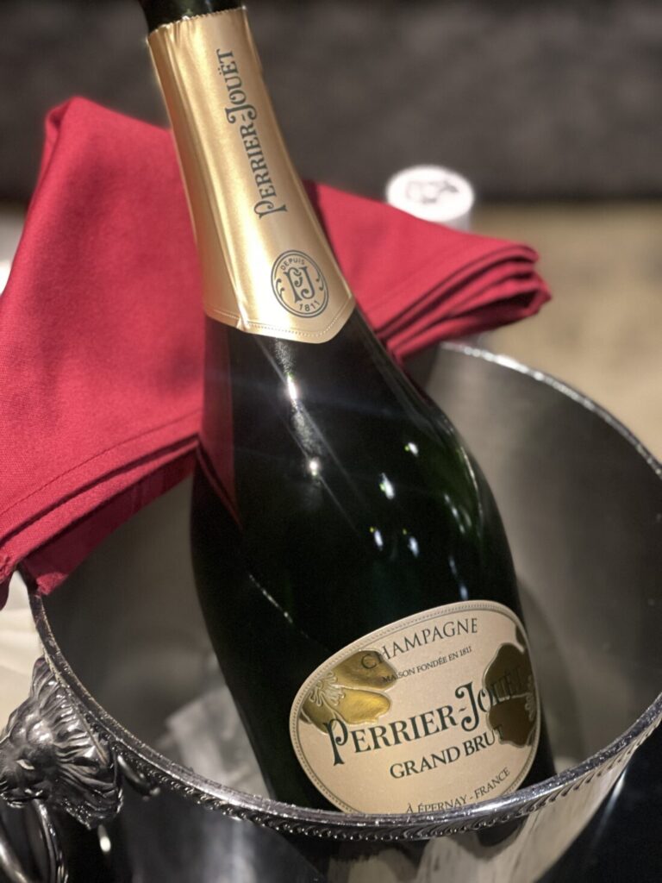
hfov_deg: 22.9
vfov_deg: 30.3
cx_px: 331
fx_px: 1632
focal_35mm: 64
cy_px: 442
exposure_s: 1/14
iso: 500
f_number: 2.2
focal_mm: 7.5
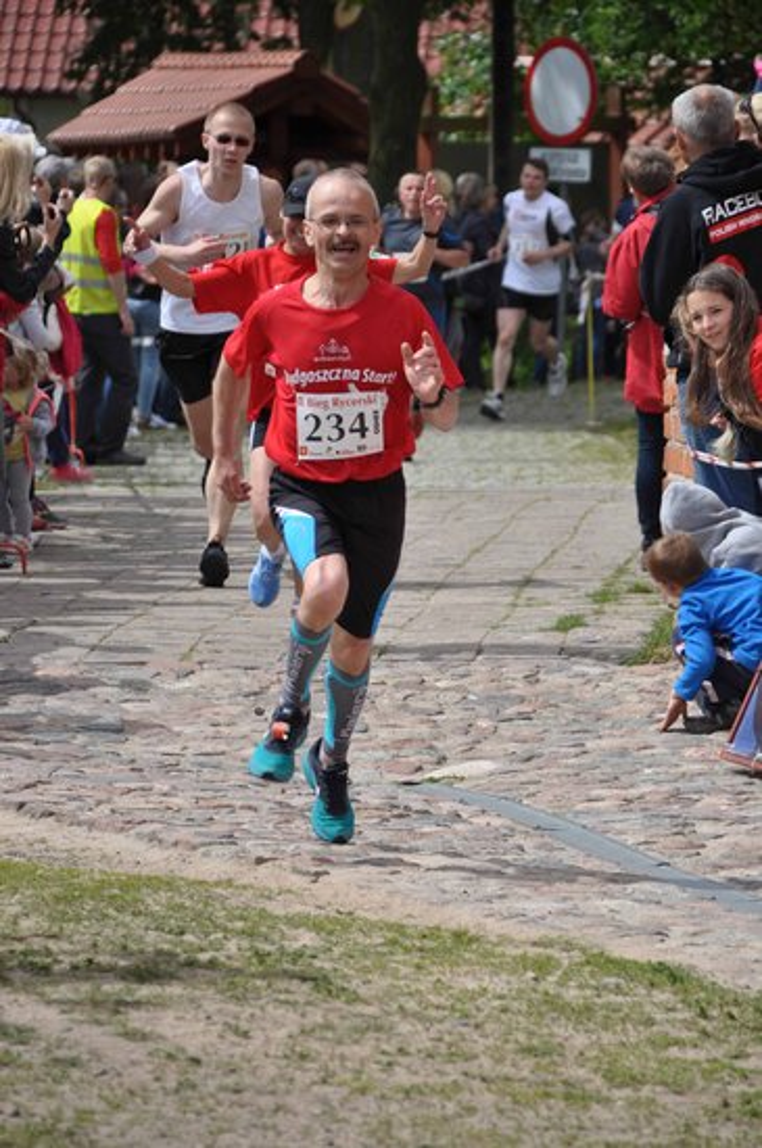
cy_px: 574
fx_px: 7405
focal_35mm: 232
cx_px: 381
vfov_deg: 8.9
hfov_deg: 5.9
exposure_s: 1/800
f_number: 6
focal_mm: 155
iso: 200
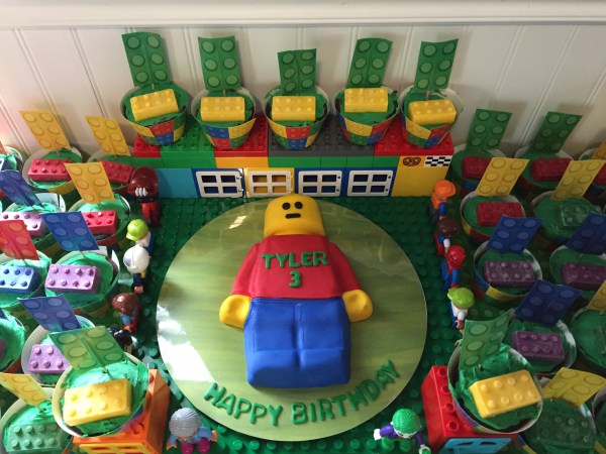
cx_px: 303
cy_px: 227
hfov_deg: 61.7
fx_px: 508
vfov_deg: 48.2
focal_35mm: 29
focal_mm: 4.15
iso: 250
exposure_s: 1/30
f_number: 2.2
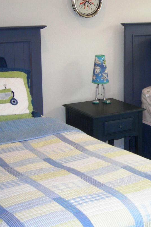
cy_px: 96
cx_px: 162
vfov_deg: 28.8
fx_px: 440
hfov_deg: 18.8
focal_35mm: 70
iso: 200
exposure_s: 1/24.7
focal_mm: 6.3
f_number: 3.2
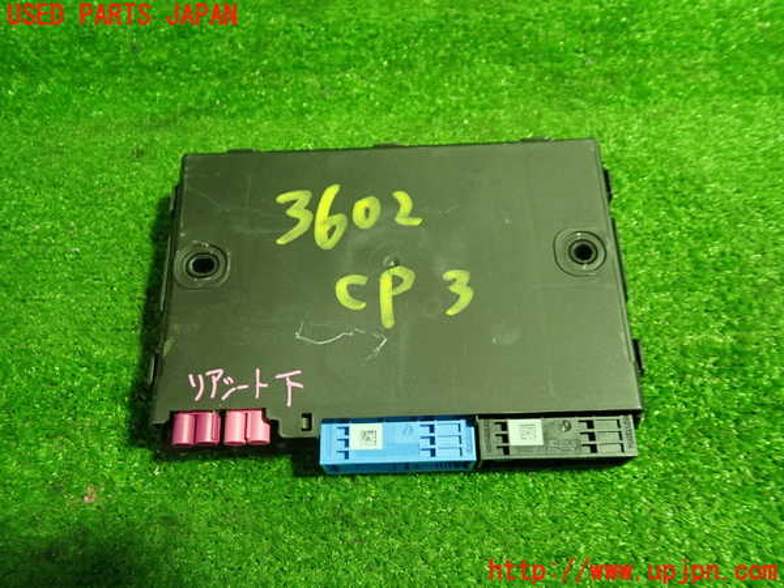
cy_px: 294
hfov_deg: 60.0
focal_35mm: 30
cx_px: 392
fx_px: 679
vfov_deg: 46.8
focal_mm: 5.4
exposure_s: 1/30
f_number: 2.3
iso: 400
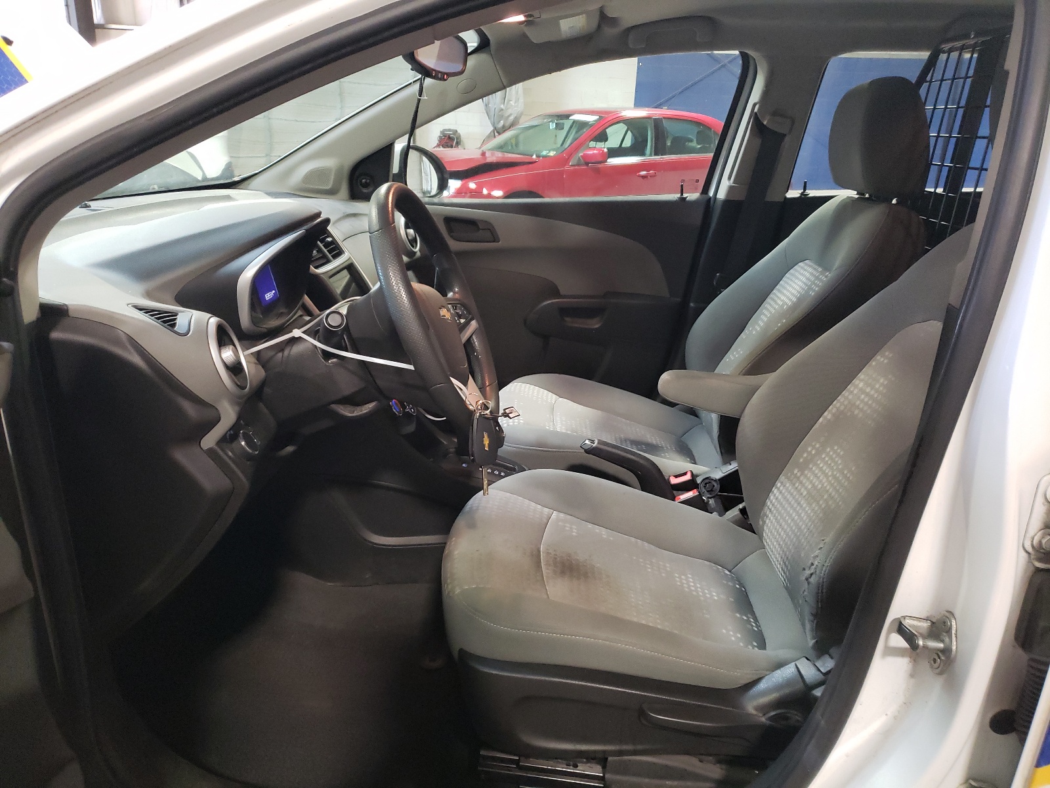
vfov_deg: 53.1
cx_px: 525
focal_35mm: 26
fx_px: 789
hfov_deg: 67.3
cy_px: 394
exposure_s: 1/40
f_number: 1.5
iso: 306
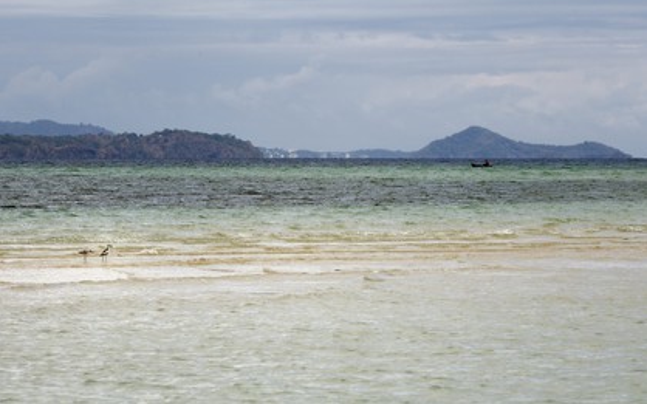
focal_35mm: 205
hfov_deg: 10.2
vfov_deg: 6.4
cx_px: 324
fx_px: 3614
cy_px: 190
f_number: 10
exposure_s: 1/640
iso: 200
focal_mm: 200
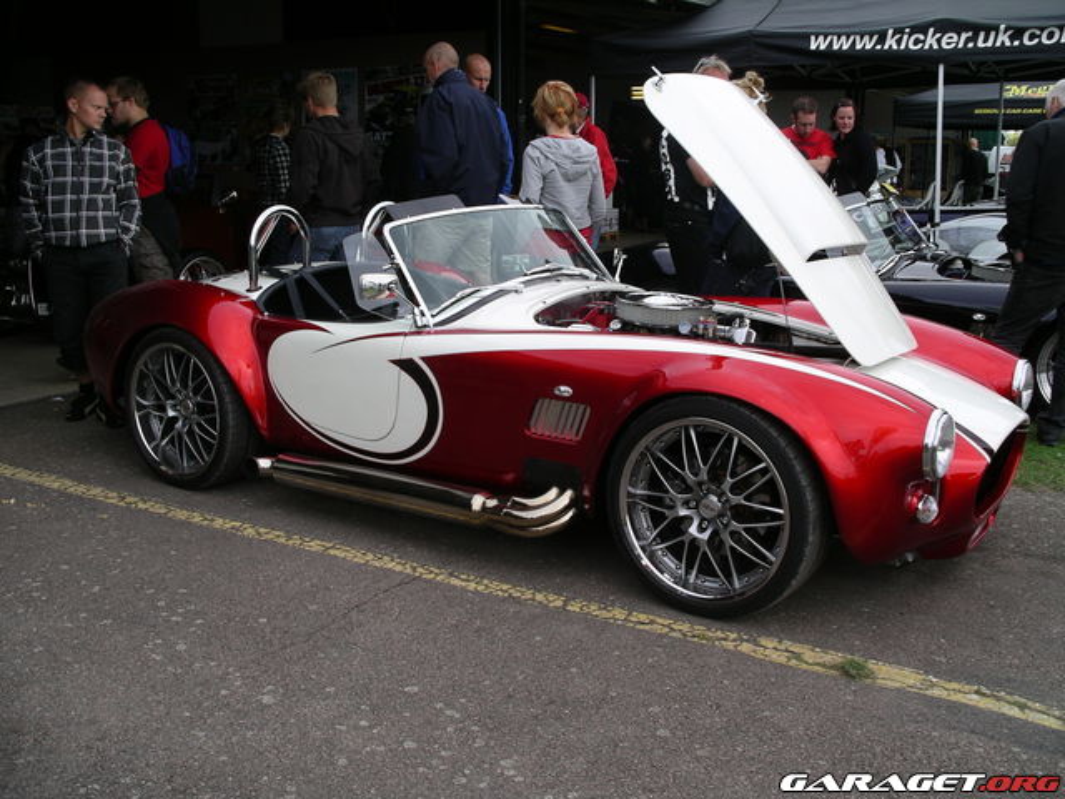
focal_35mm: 37
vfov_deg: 38.7
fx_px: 1138
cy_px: 400
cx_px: 532
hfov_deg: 50.1
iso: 64
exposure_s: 1/320
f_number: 4
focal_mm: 7.8
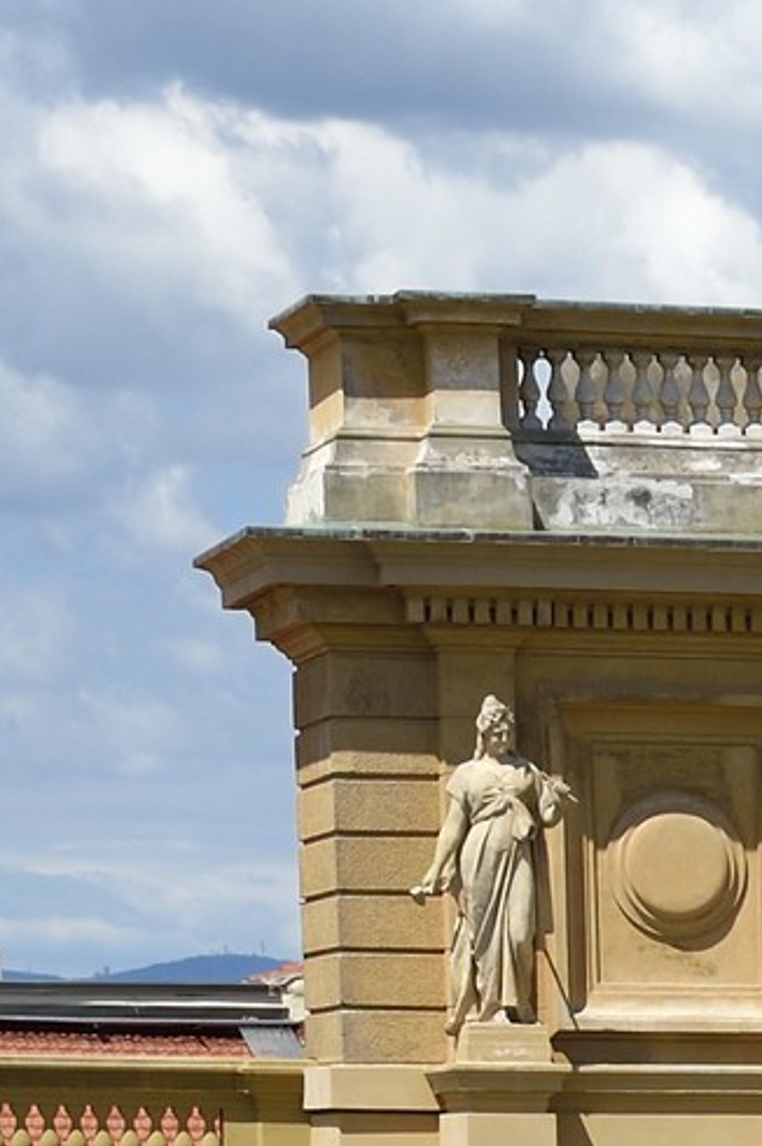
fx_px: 8584
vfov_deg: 7.2
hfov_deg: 5.0
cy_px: 2777
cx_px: 1449
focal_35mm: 270
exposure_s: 1/250
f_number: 11
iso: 200
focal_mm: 55
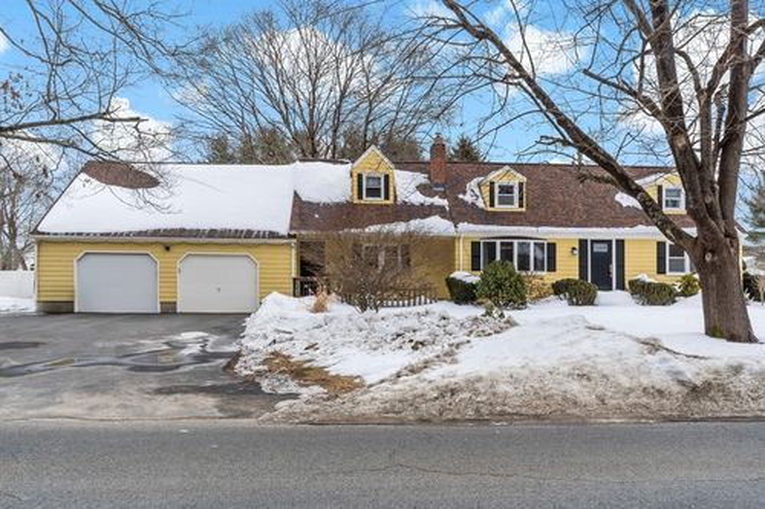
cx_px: 382
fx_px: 552
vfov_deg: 49.5
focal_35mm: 26
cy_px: 254
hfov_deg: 69.4
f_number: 22
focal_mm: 26
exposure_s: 1/20
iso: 100
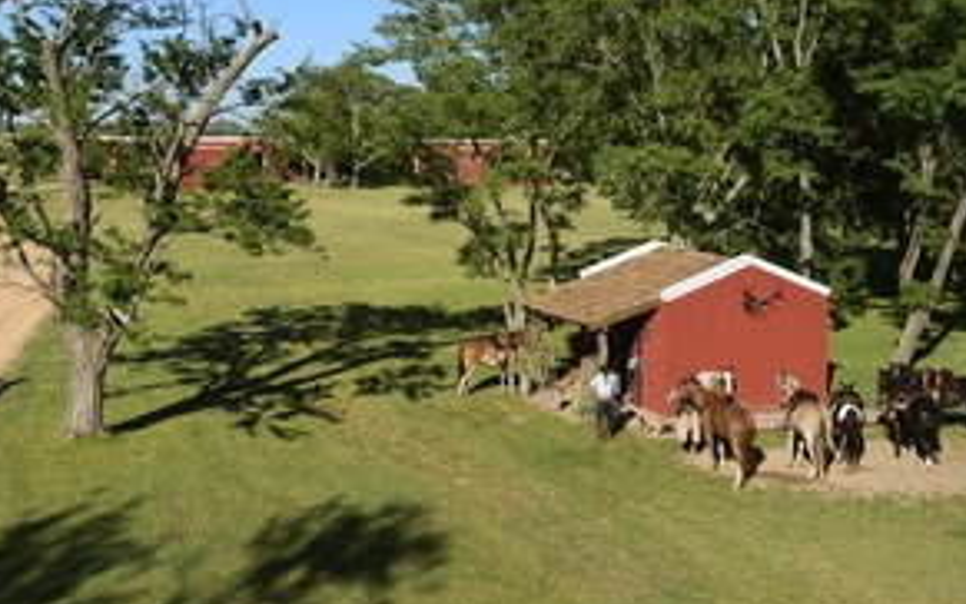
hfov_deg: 42.2
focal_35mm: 47
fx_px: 1238
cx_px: 349
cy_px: 159
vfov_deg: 27.1
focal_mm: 32
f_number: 10
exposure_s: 1/320
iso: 200
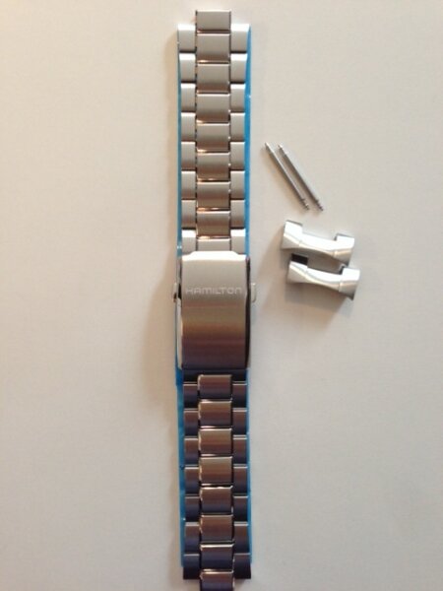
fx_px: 563
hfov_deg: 42.9
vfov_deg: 55.4
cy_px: 296
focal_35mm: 33
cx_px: 222
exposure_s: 1/20
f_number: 2.4
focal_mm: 4.13
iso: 160
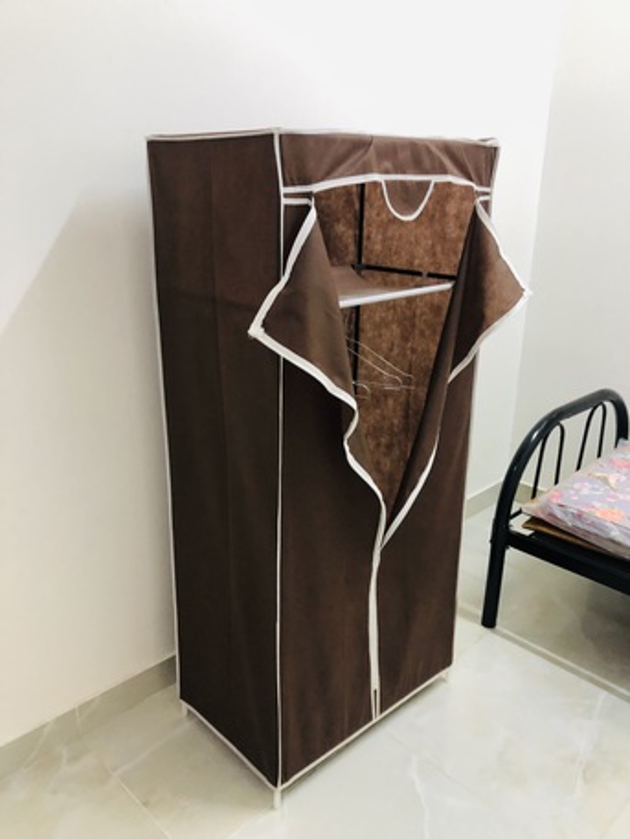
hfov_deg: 49.8
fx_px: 679
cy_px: 420
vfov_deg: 63.4
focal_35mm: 28
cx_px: 315
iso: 80
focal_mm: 3.99
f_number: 1.8
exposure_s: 1/15
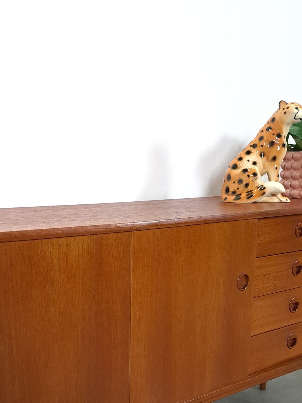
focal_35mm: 42
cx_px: 116
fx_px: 489
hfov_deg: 34.2
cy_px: 258
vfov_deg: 44.3
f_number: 1.8
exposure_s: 1/50
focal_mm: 5.23
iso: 400
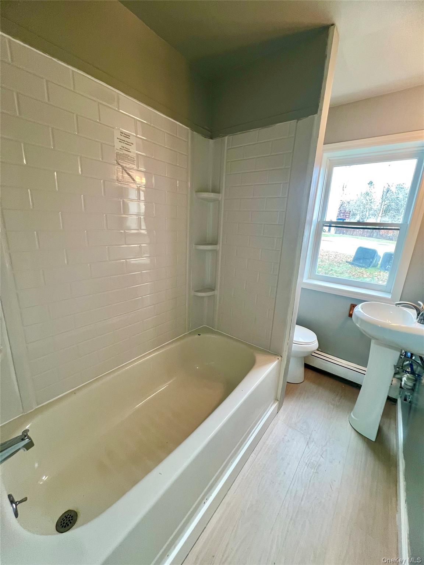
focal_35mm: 13
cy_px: 282
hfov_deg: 89.9
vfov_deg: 106.2
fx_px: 212
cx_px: 212
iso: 160
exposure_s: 1/60
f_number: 1.8
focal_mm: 1.57
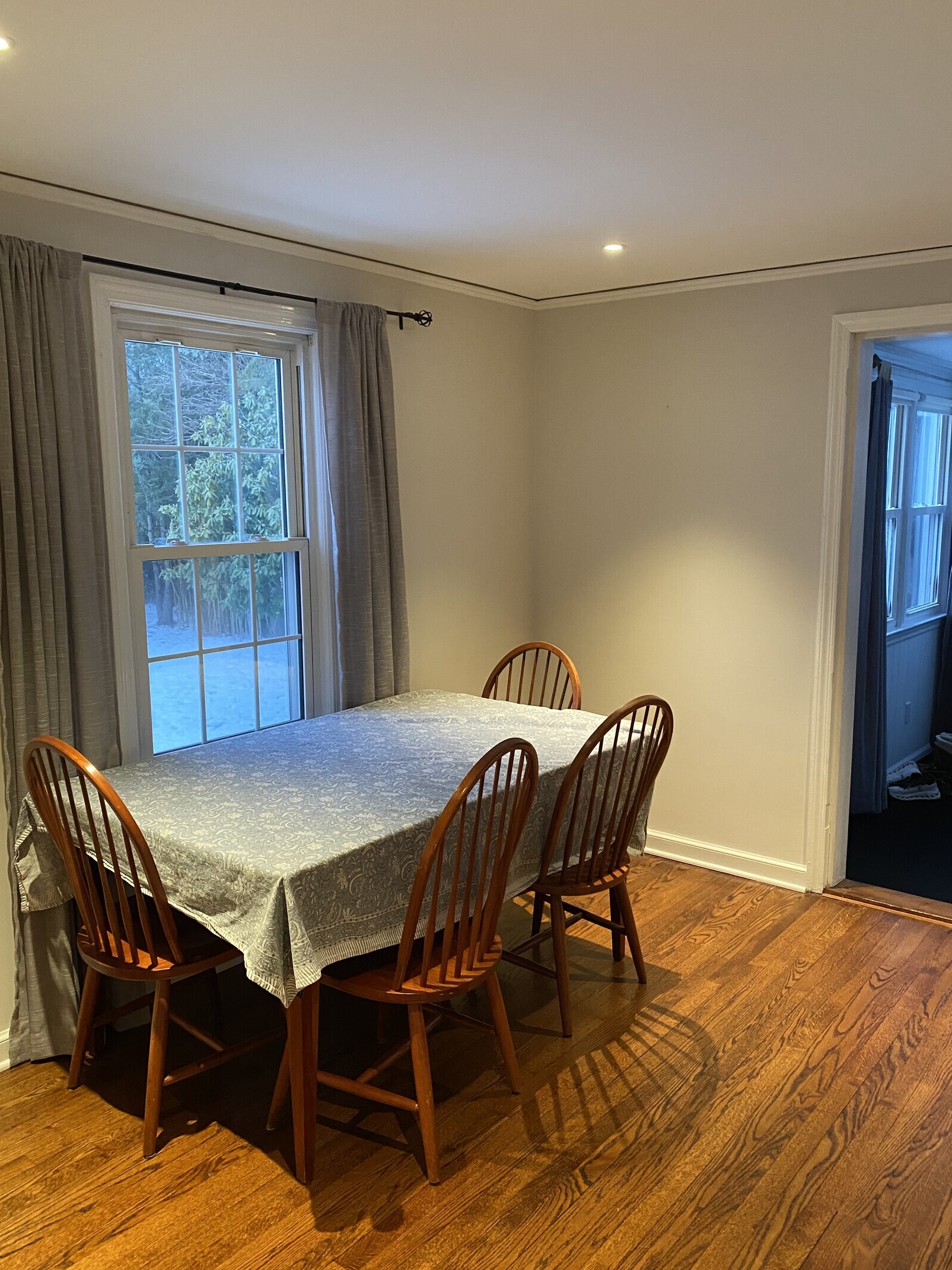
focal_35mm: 28
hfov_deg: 49.7
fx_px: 1026
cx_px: 504
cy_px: 657
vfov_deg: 63.4
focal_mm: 4.25
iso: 400
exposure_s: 1/60
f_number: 1.8
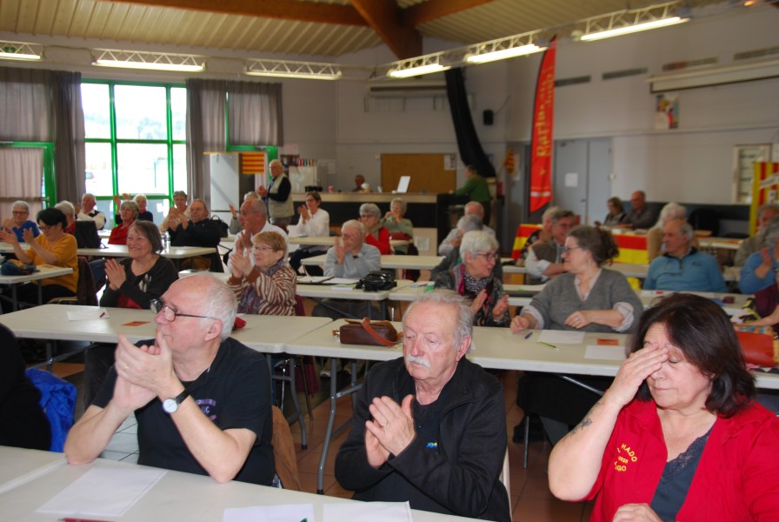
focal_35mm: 39
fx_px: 845
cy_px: 261
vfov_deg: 34.3
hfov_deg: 49.5
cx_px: 390
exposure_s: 1/60
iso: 200
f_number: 4
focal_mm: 26
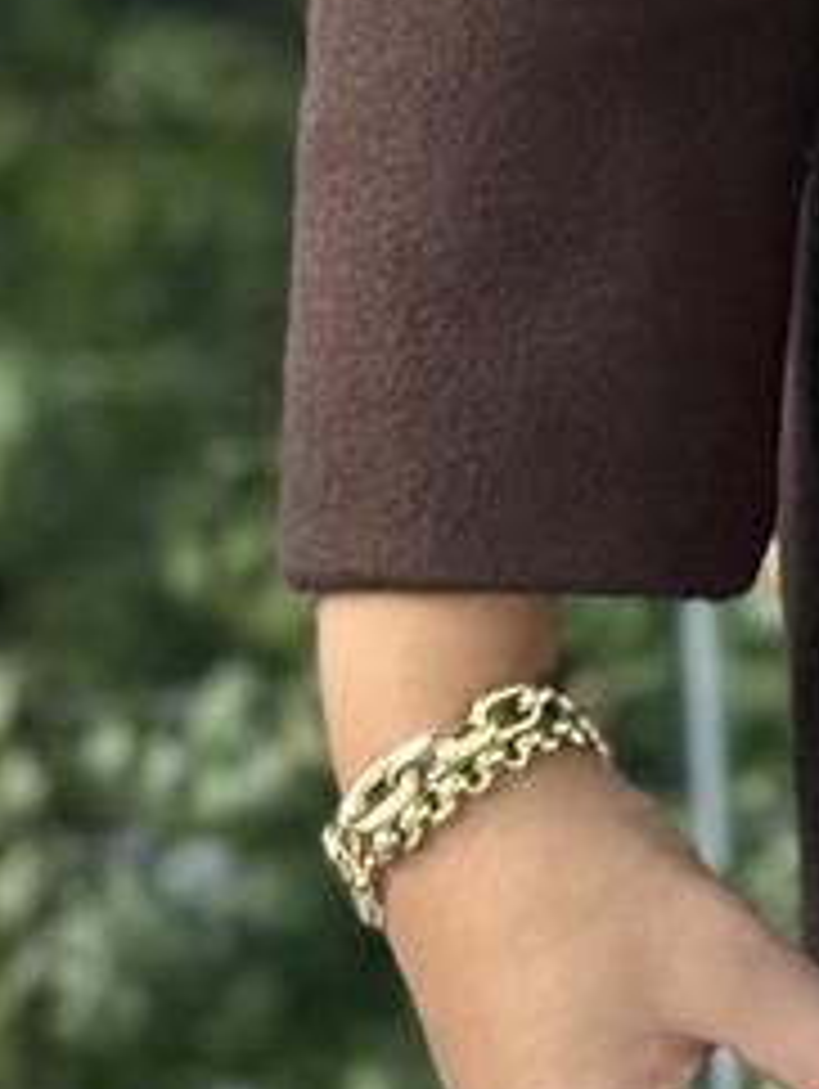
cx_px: 1742
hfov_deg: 5.5
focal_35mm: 264
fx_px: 8314
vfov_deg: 7.3
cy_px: -745
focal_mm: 6.76
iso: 80
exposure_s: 1/178
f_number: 1.78
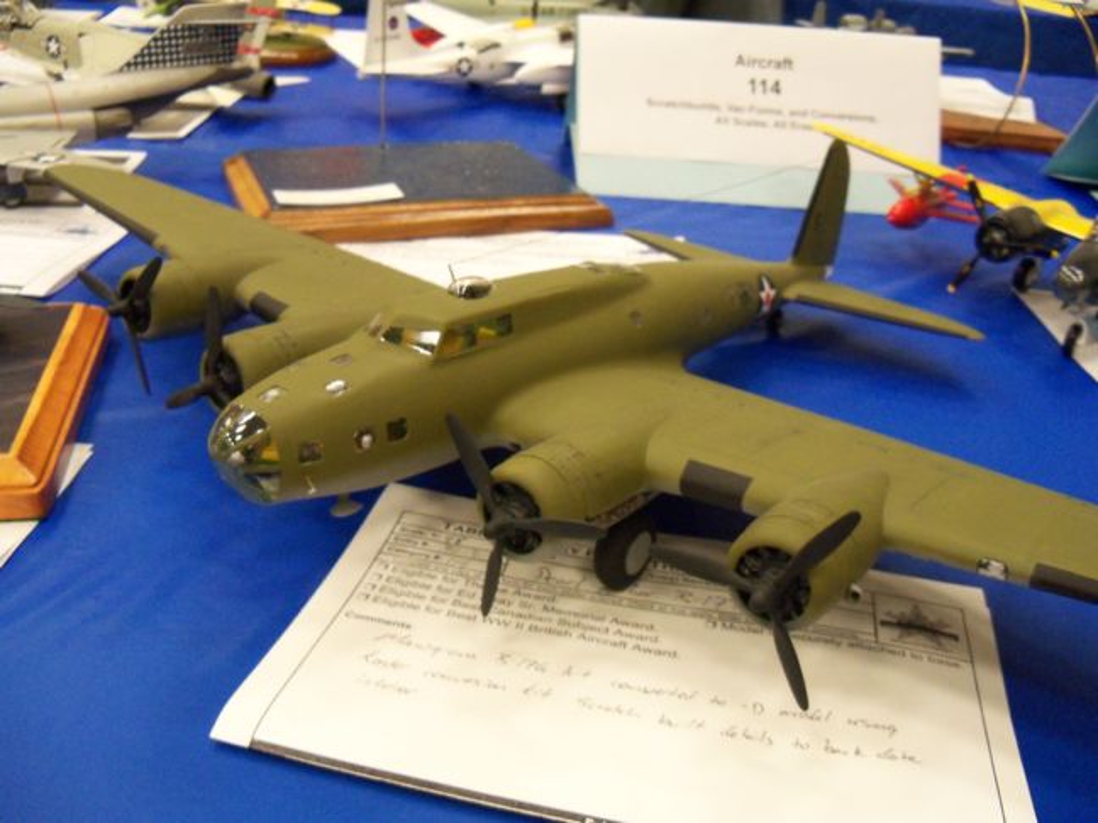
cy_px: 412
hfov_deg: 52.6
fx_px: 1110
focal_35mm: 35
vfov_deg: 40.7
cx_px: 549
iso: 400
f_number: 3.5
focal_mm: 6.2
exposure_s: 1/25
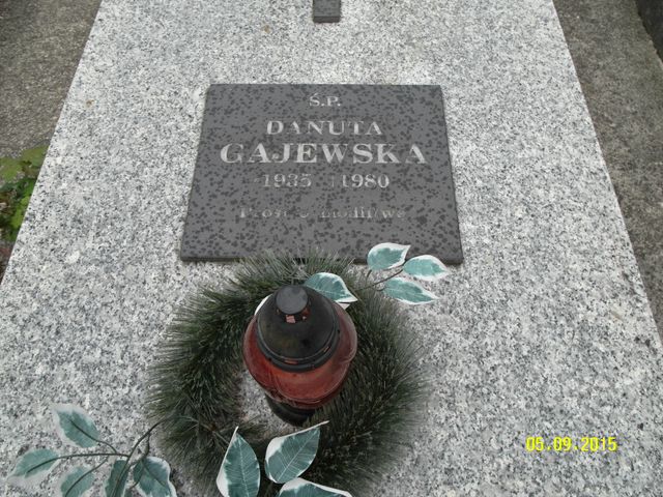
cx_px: 332
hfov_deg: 71.6
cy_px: 248
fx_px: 460
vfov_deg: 56.8
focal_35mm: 24
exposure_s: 1/125
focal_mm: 5.2
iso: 80
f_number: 3.9
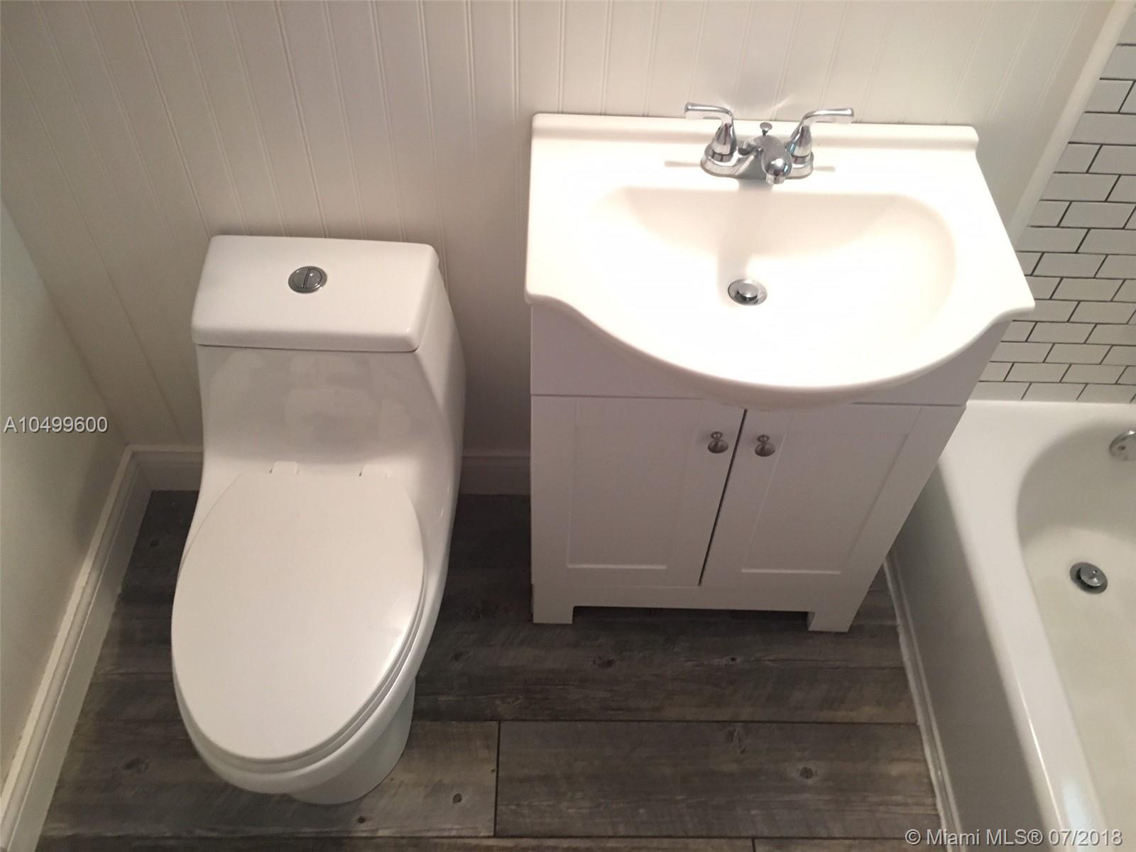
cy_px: 426
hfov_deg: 61.7
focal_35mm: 29
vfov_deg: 48.2
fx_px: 952
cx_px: 568
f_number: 2.2
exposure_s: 1/24
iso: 200
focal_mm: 4.15
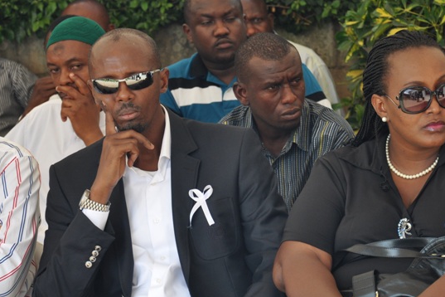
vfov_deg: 7.6
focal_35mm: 180
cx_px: 259
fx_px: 2225
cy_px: 171
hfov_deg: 11.4
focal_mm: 90
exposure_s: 1/320
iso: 500
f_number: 5.6
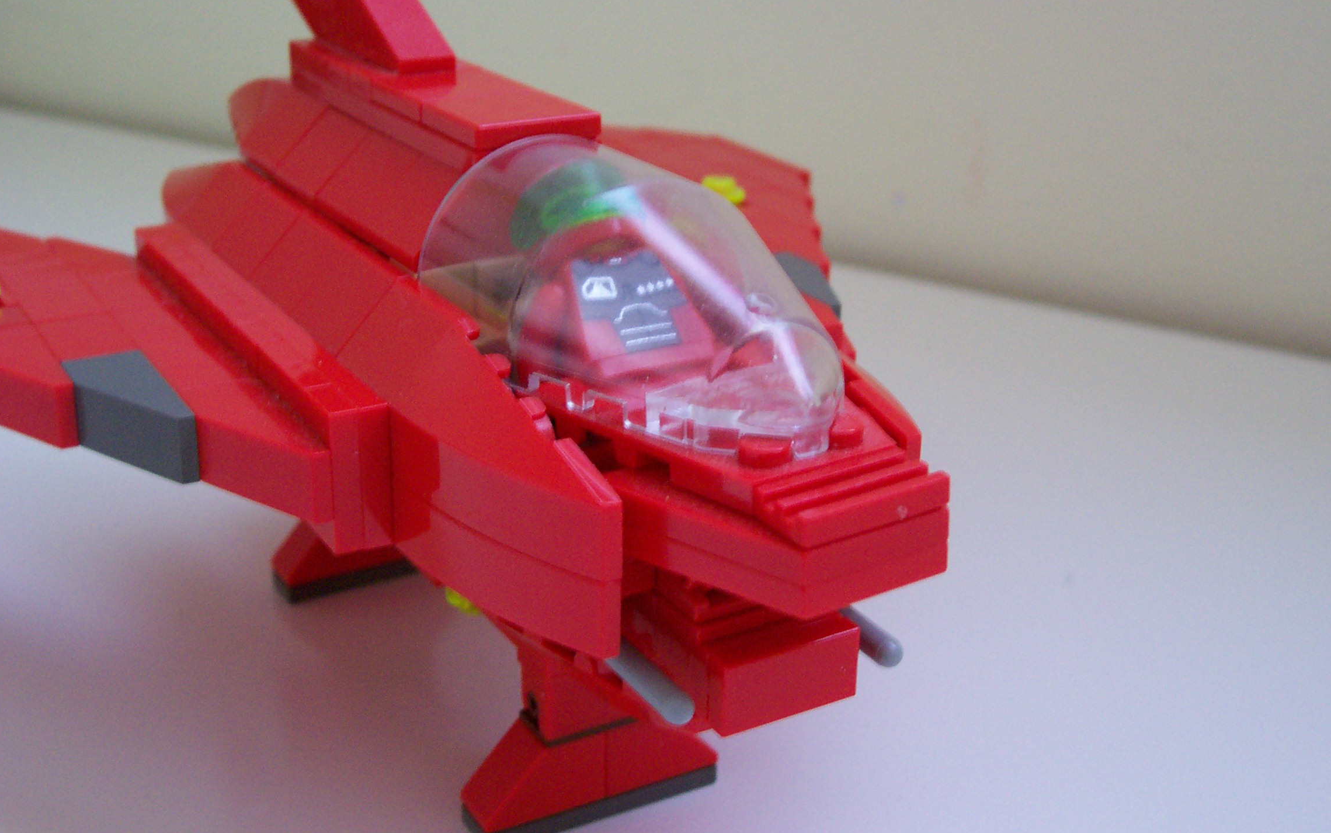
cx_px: 667
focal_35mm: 45
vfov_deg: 28.5
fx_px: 1633
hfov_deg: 44.4
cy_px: 343
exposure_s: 1/8
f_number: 2.9
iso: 160
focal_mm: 7
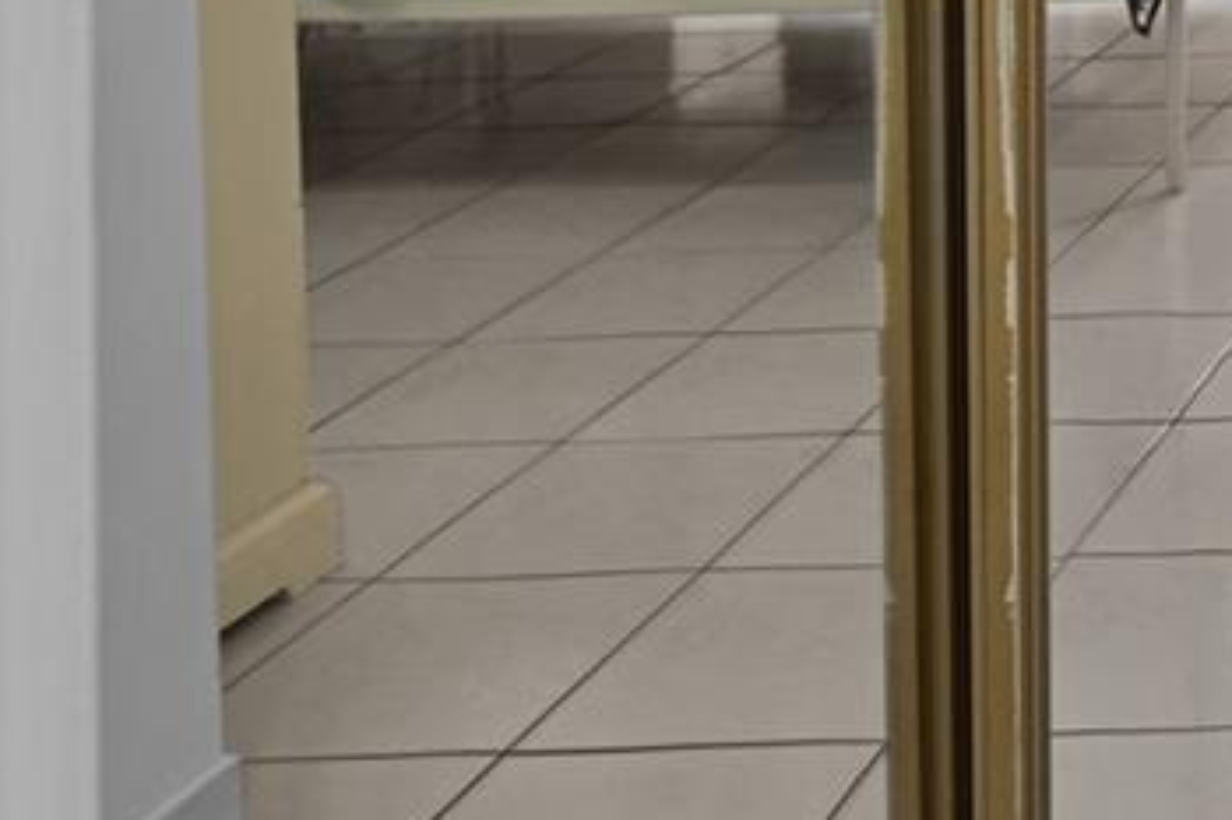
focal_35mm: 64
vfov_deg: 19.0
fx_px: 2189
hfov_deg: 23.8
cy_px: -364
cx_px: 1925
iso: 100
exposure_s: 1/60
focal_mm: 14
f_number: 4
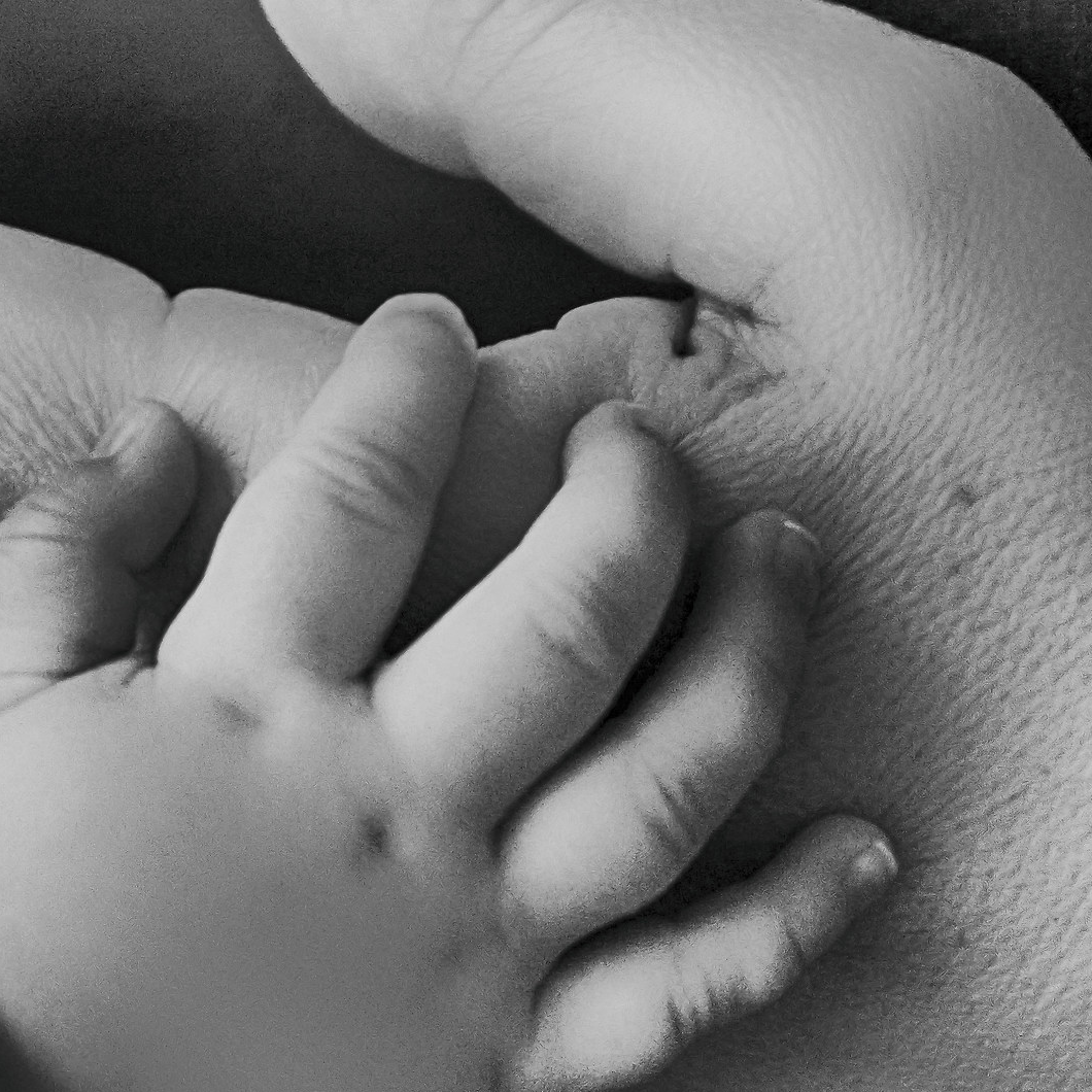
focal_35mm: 202
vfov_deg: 8.7
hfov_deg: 8.7
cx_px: 343
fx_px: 7209
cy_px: 585
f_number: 4
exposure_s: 1/20
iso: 3200
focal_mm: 70
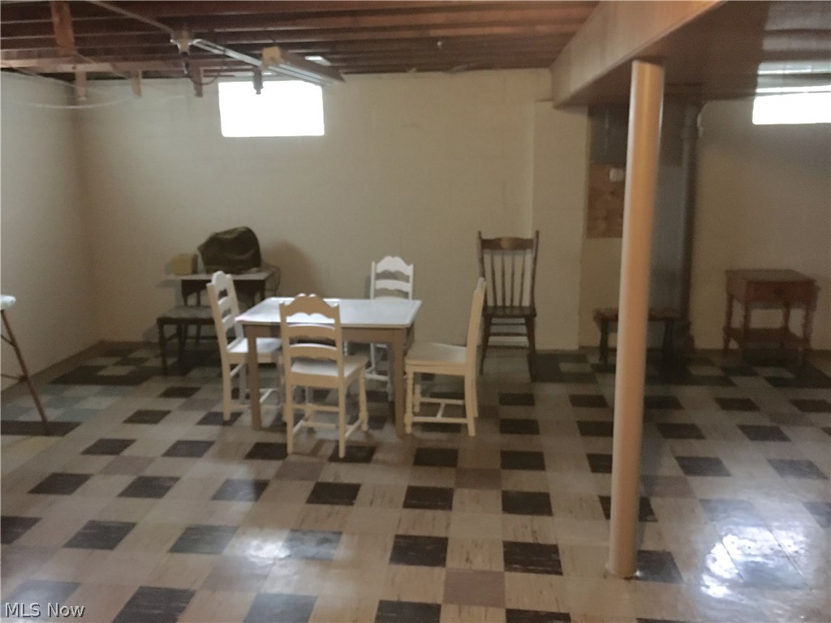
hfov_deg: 61.7
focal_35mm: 29
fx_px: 696
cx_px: 416
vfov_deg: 48.2
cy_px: 312
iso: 500
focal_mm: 4.15
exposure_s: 1/15
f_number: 2.2
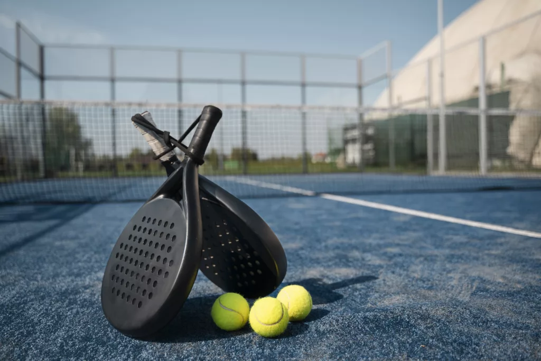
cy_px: 180
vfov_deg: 46.4
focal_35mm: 28
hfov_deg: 65.5
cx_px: 270
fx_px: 421
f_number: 2.8
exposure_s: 1/2000
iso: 160
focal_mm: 28
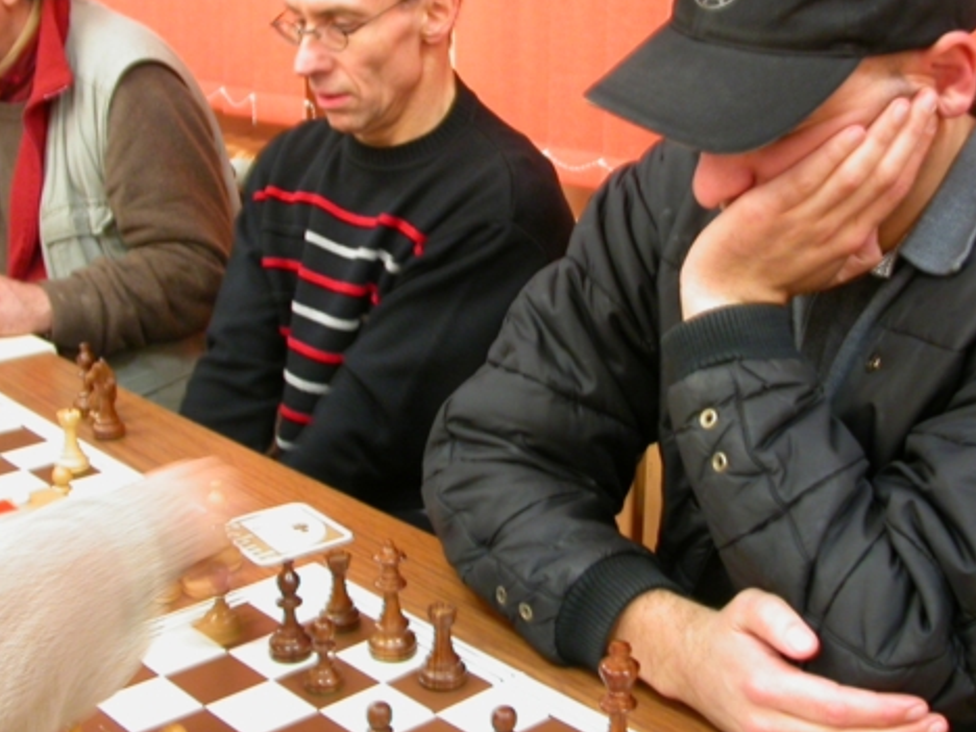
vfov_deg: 27.9
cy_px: 279
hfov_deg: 36.8
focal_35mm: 52
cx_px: 553
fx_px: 1466
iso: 100
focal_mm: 7.85
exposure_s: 1/3.9
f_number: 2.6
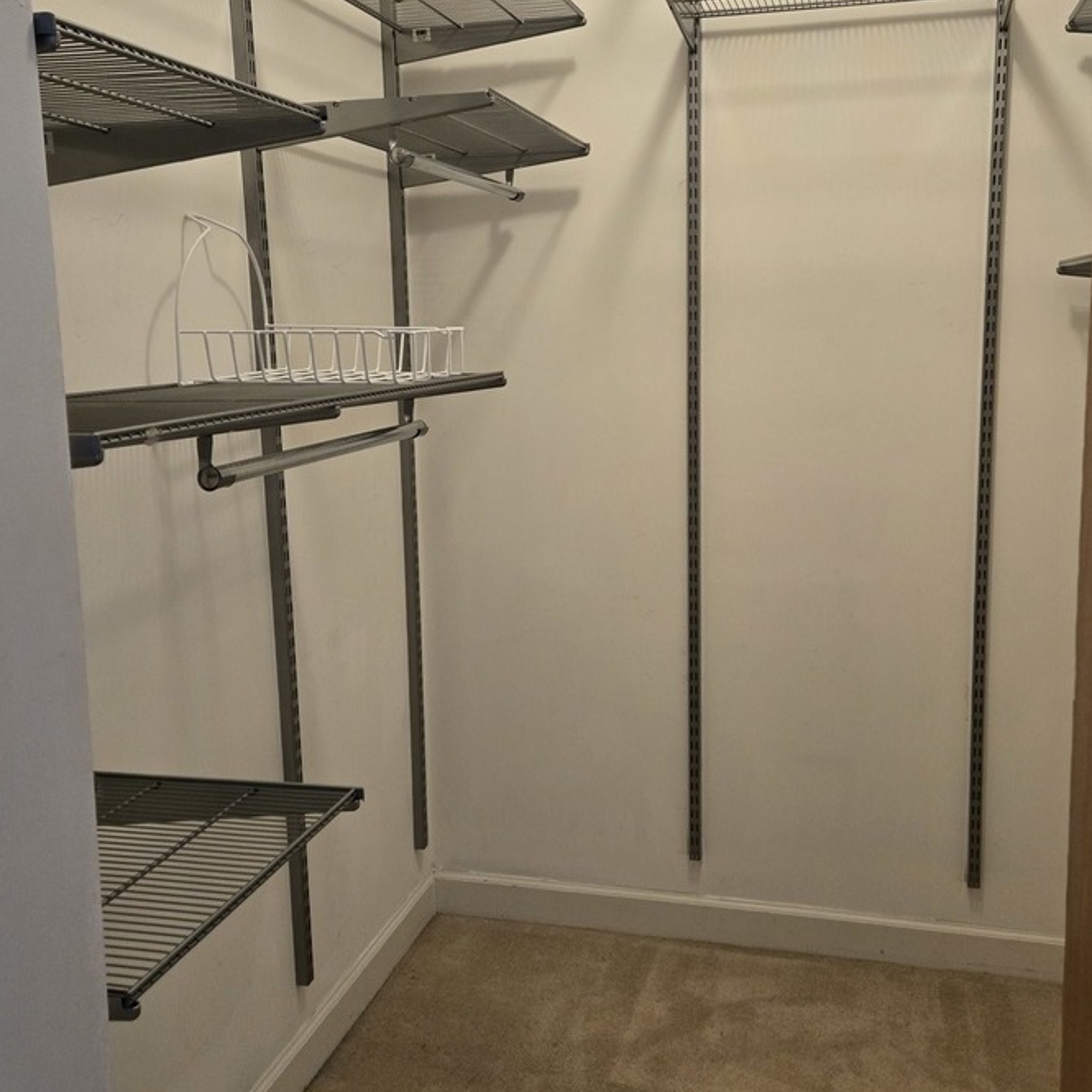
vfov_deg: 49.5
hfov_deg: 49.7
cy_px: 457
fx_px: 1178
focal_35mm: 33
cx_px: 598
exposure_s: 1/120
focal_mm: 5.4
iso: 500
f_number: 1.8
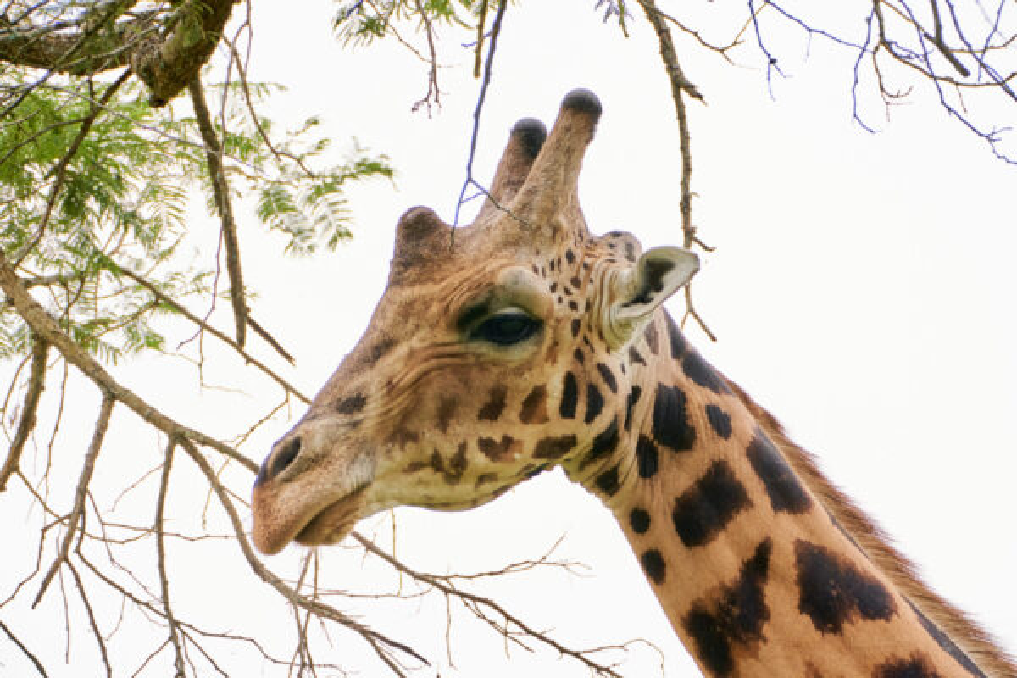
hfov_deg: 5.6
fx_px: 10339
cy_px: 339
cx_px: 508
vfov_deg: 3.8
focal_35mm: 366
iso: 1600
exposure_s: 1/640
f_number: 11
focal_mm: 366
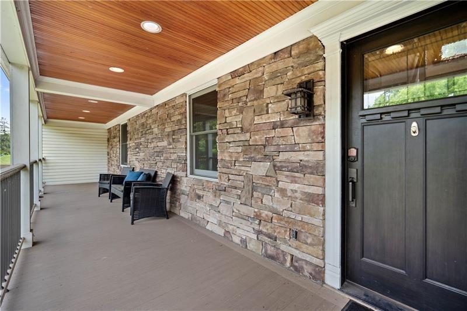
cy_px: 156
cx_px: 234
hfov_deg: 96.7
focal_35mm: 16
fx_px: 207
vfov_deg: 73.7
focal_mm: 16
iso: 125
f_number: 4.5
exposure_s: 1/100
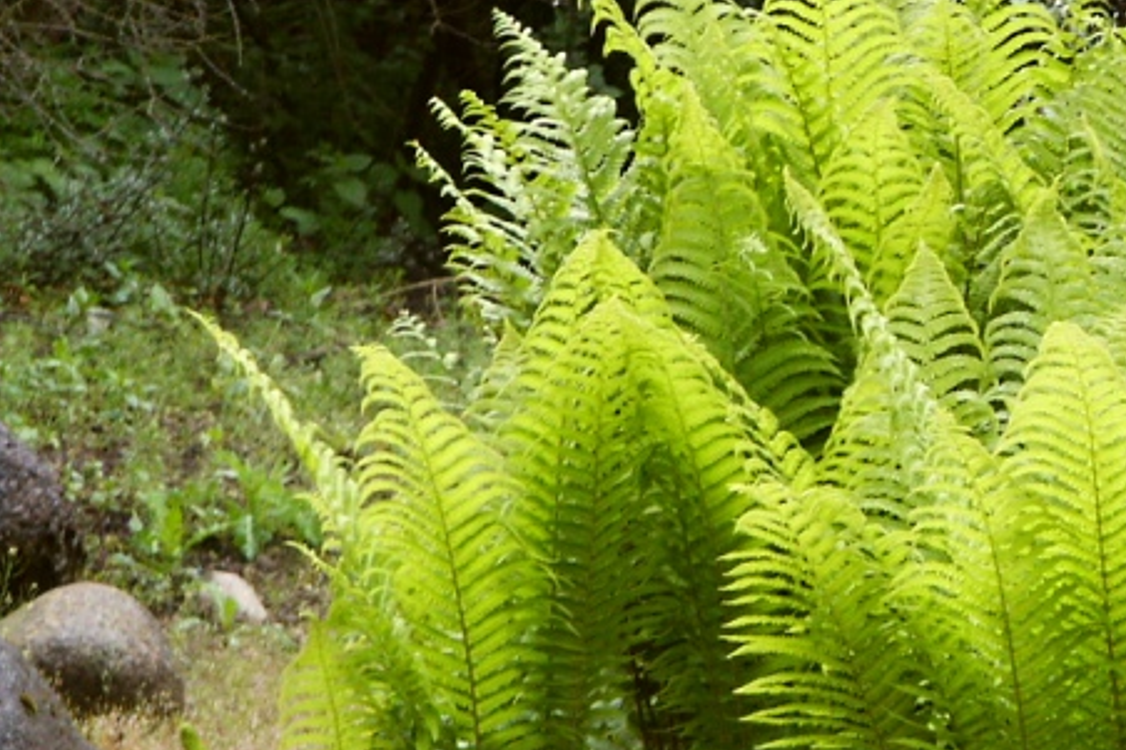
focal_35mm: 230
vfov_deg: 6.0
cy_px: 615
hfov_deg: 8.9
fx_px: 7191
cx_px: 954
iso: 100
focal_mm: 25.41
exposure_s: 1/125
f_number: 3.6
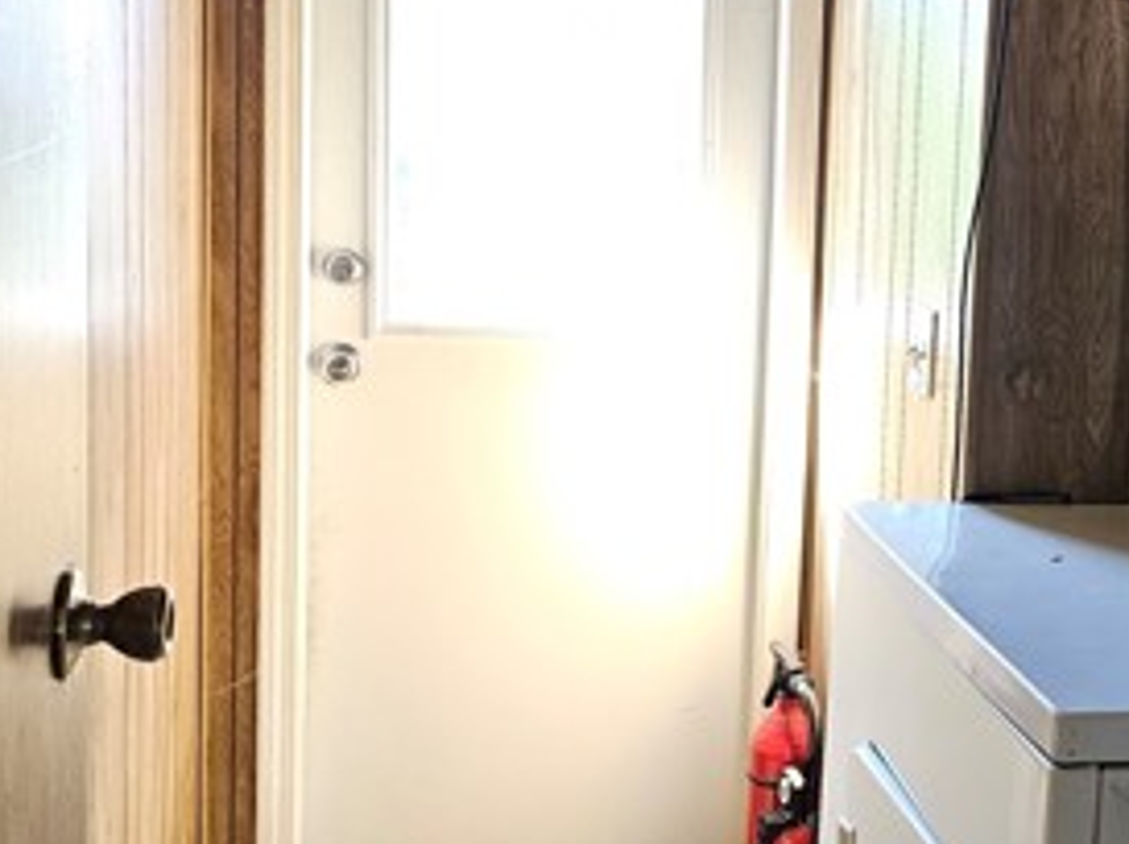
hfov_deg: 34.5
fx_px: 1759
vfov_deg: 26.8
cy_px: 273
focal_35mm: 54
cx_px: 906
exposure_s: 1/240
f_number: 1.7
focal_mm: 6.3
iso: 640
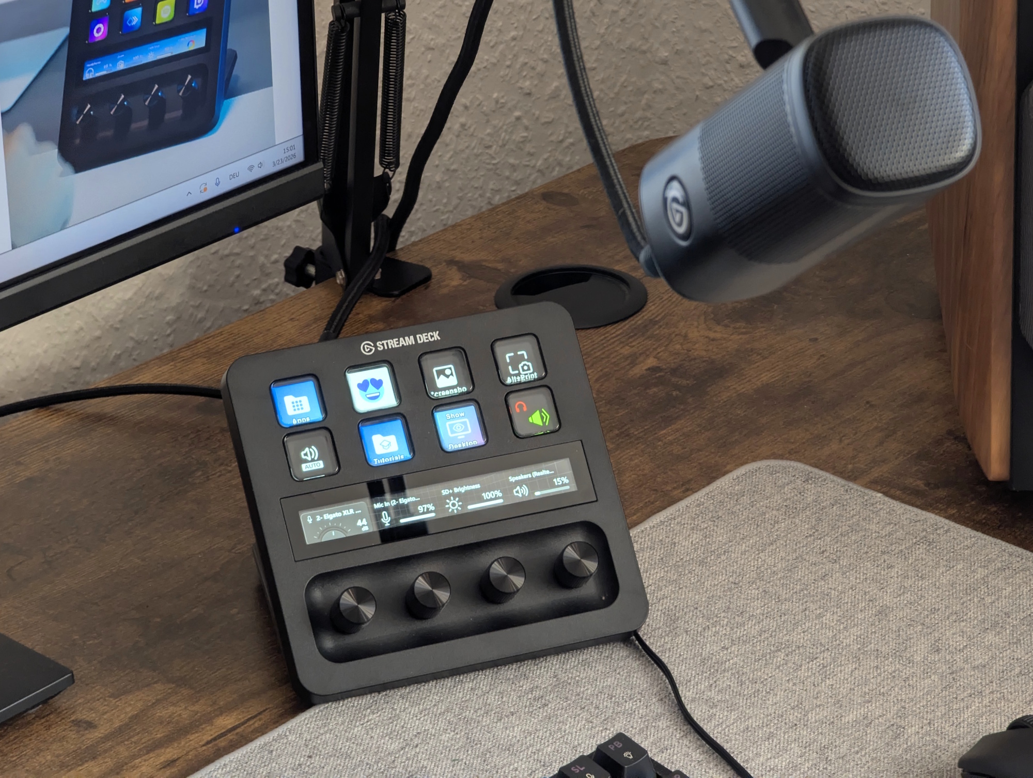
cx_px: 516
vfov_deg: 12.7
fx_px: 3497
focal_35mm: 117
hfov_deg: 16.8
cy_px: 389
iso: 151
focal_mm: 19
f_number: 3.5
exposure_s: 1/34.6
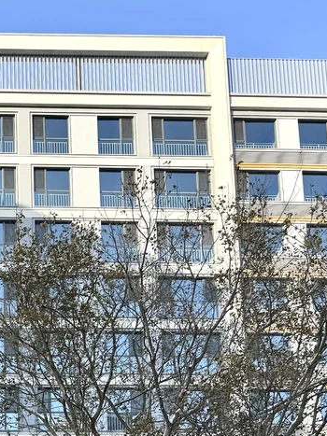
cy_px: 597
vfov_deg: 22.9
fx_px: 932
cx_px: -171
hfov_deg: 17.7
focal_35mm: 74
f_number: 1.78
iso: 80
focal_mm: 6.76
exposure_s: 1/1637
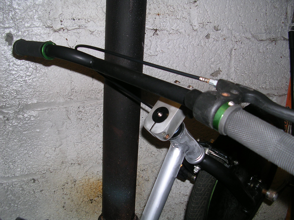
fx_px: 323
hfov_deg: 49.0
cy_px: 110
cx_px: 147
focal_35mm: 38
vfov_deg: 37.7
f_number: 2.8
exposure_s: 1/60.1
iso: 50
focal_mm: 5.8
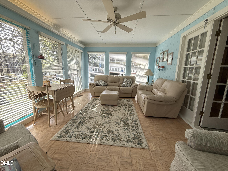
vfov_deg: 85.7
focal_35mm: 14
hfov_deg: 102.1
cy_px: 86
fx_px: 92
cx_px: 114
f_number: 2.2
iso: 64
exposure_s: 1/251
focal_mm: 2.22
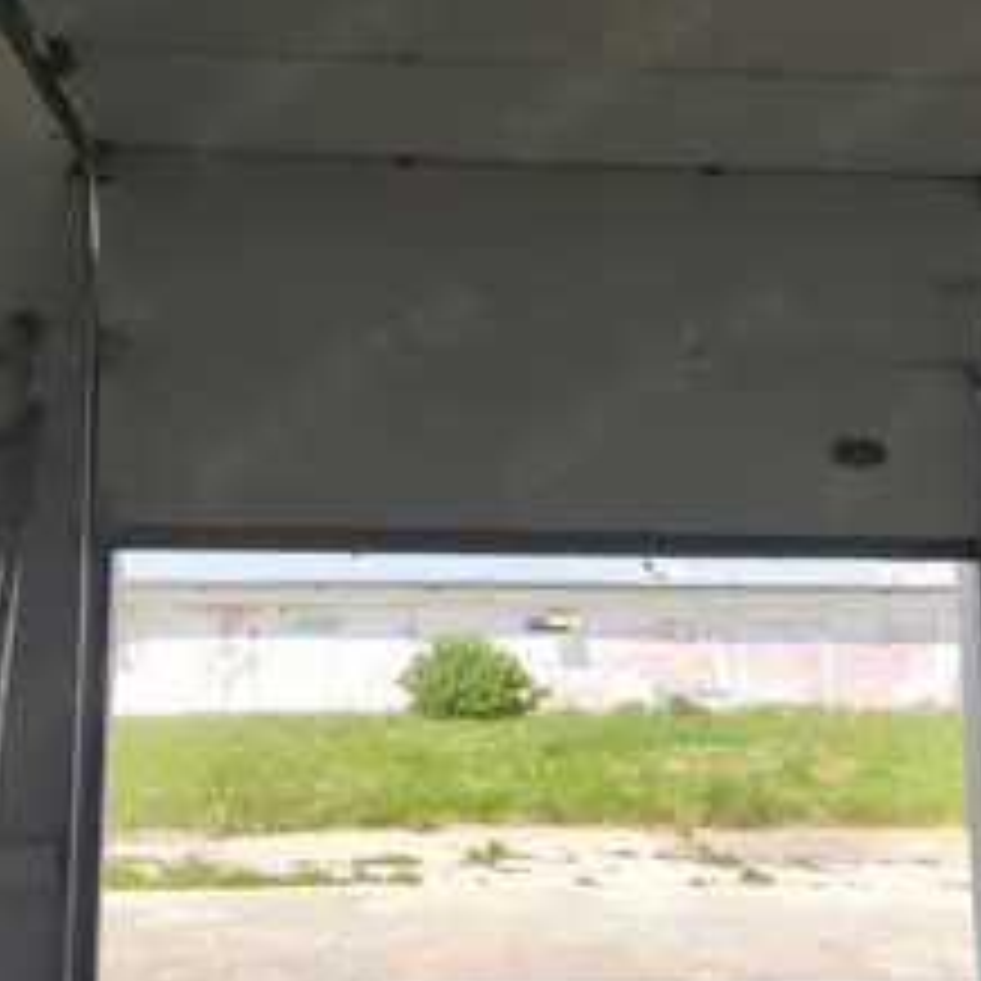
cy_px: 464
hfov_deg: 42.8
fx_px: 1250
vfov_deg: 42.8
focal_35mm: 39
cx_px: 486
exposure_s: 1/1195
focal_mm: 6.72
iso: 50
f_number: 1.69
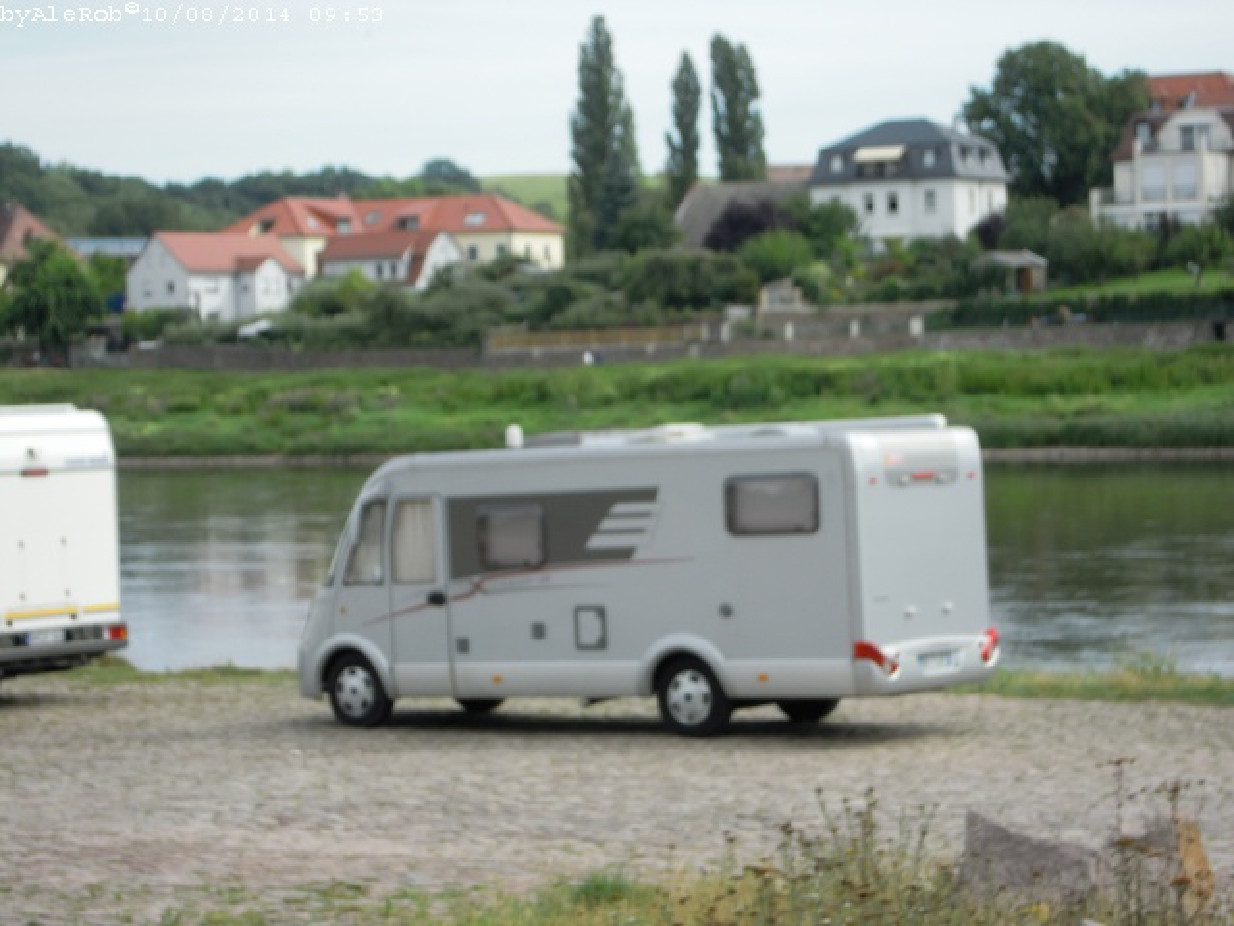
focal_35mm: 100
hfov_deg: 19.6
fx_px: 3565
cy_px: 463
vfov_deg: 14.8
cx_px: 617
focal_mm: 17.9
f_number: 5.4
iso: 100
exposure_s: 1/250
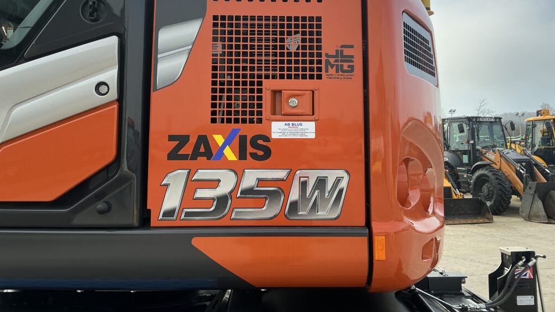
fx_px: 456
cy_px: 106
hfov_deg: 62.6
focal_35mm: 31
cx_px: 279
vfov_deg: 37.4
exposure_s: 1/691
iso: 25
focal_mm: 3
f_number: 1.8
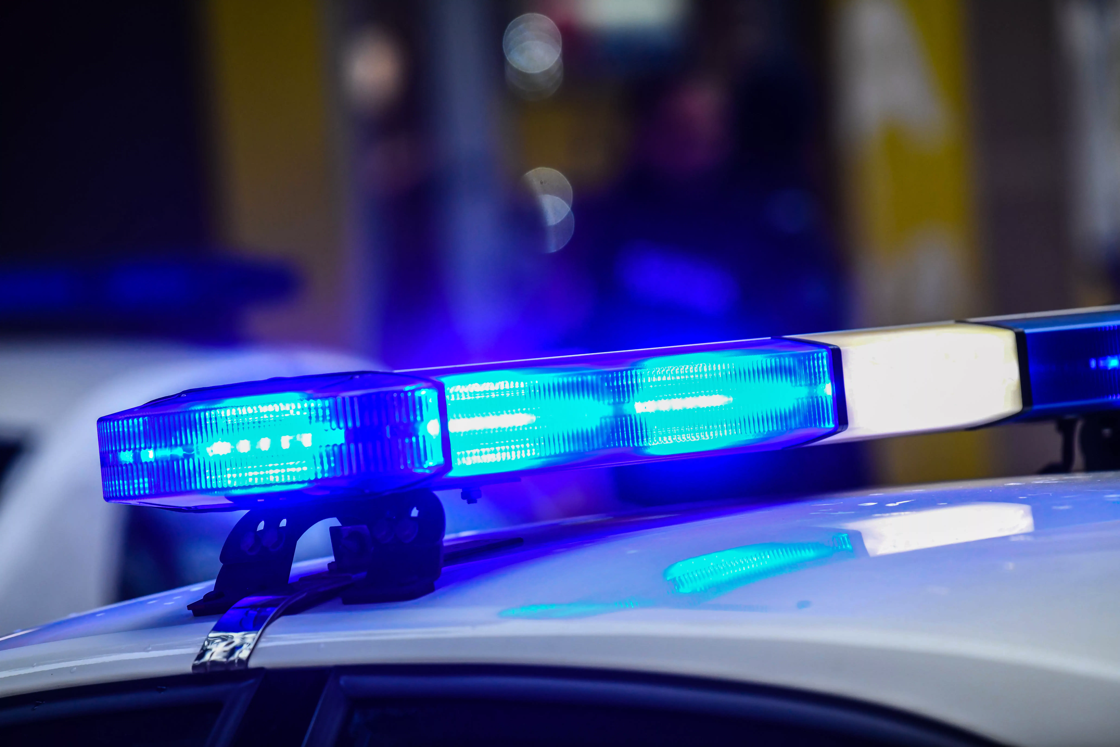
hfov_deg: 10.3
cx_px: 560
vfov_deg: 6.9
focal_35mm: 200
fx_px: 6222
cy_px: 374
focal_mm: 200
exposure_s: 1/1250
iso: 1600
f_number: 4
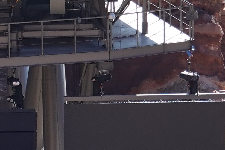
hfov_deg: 4.3
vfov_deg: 2.9
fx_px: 2912
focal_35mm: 466
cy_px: 322
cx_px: -417
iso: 125
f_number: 4
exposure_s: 1/250
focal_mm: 23.39
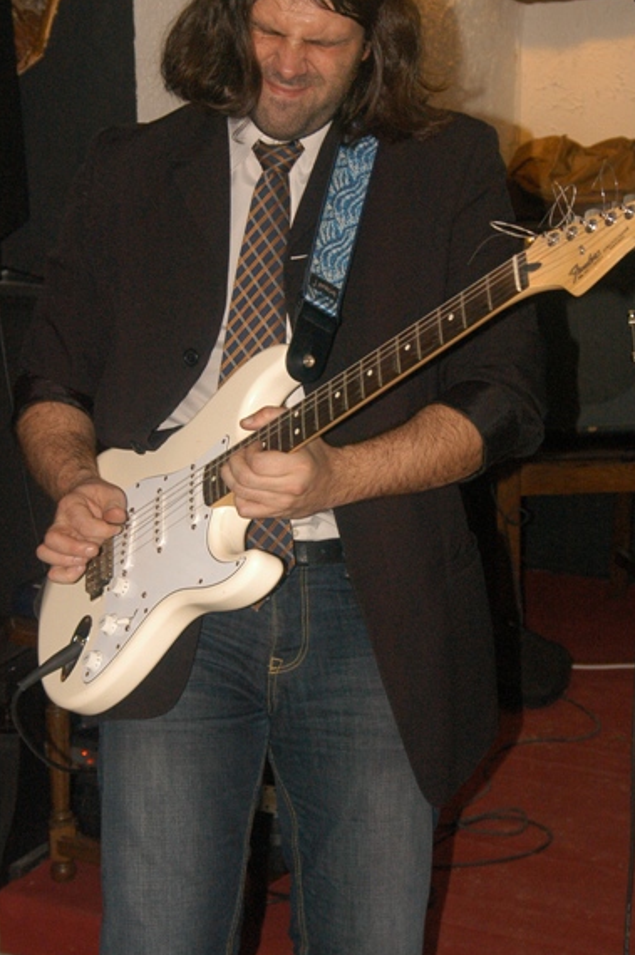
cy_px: 437
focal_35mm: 74
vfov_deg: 27.5
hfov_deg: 18.5
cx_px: 293
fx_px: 1953
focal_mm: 35
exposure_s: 1/60
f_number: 5
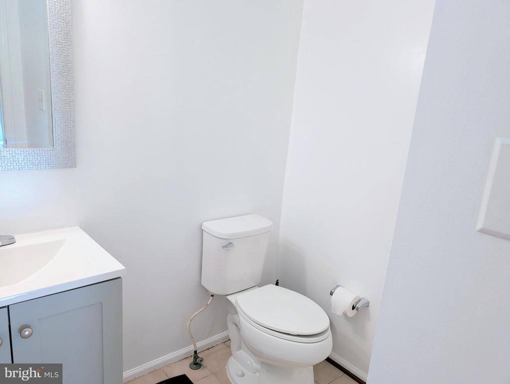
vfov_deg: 56.9
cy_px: 192
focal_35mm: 24
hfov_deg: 71.5
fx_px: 354
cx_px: 255
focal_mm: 6.9
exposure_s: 1/40
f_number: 1.68
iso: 56
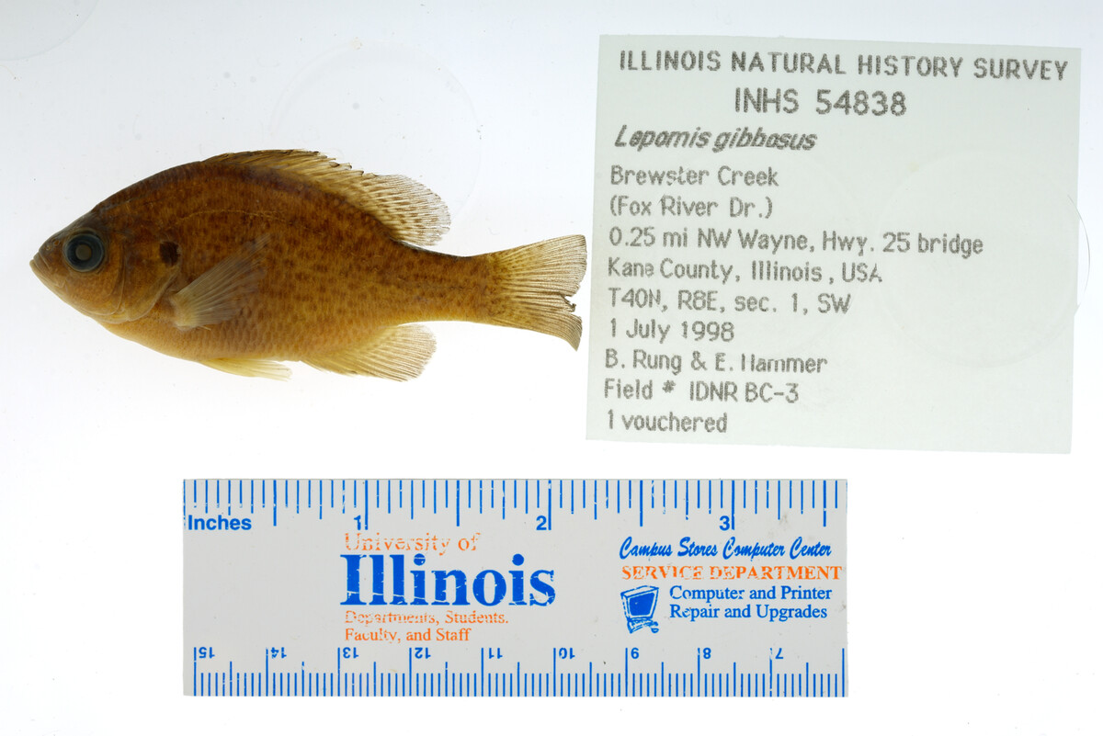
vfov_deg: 22.6
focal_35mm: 60
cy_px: 368
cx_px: 552
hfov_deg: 33.4
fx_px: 1839
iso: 100
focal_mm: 60
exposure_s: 1/160
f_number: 10
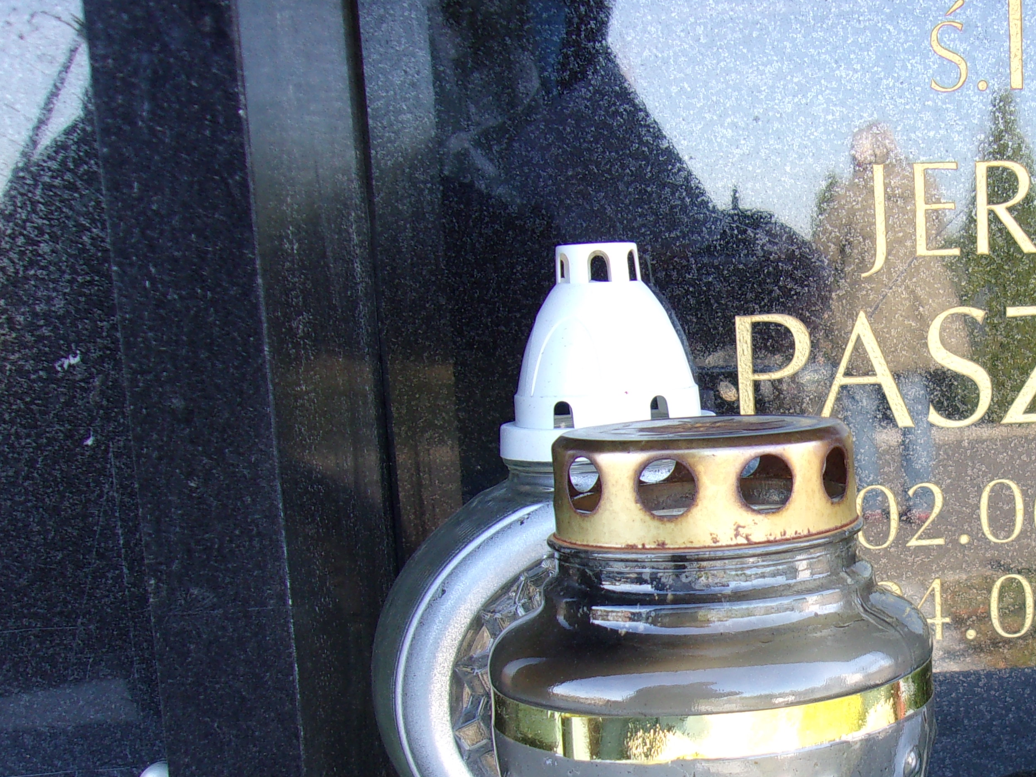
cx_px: 905
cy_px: 513
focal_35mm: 50
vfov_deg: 28.9
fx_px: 1496
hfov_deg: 36.2
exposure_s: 1/50
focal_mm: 4.9
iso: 80
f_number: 3
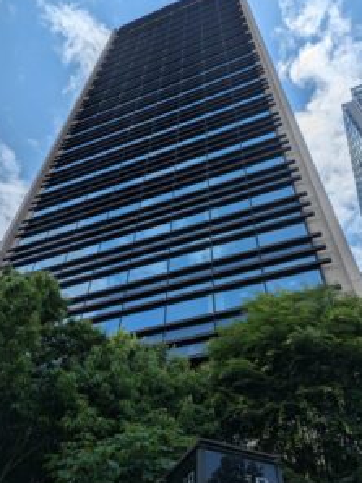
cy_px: 223
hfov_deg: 46.7
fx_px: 419
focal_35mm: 30
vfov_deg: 59.9
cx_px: 180
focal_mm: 5.43
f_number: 1.89
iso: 33
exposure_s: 1/5917
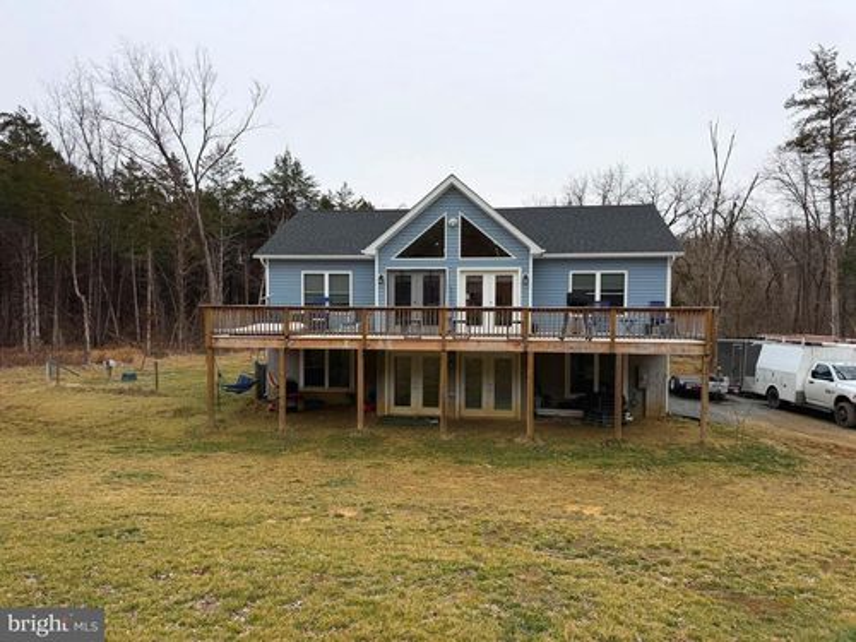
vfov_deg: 56.8
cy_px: 321
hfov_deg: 71.6
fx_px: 593
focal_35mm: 24
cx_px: 428
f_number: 1.78
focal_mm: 6.76
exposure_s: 1/1139
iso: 80
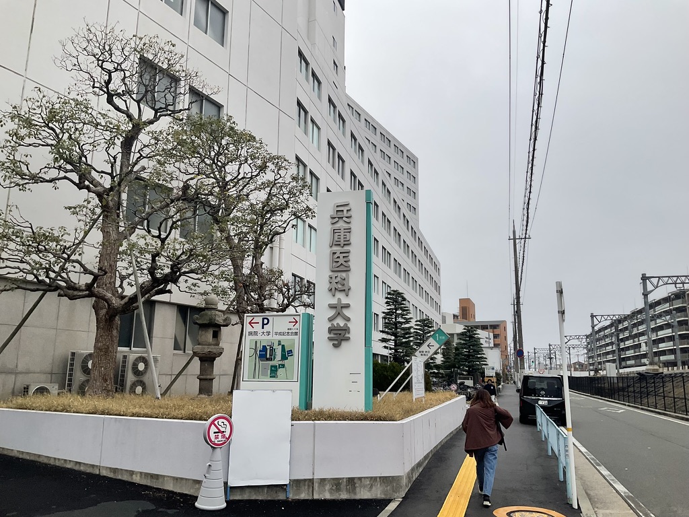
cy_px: 258
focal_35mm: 29
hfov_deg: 61.7
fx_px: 577
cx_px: 344
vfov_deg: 48.2
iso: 16
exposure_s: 1/1577
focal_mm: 3
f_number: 1.8
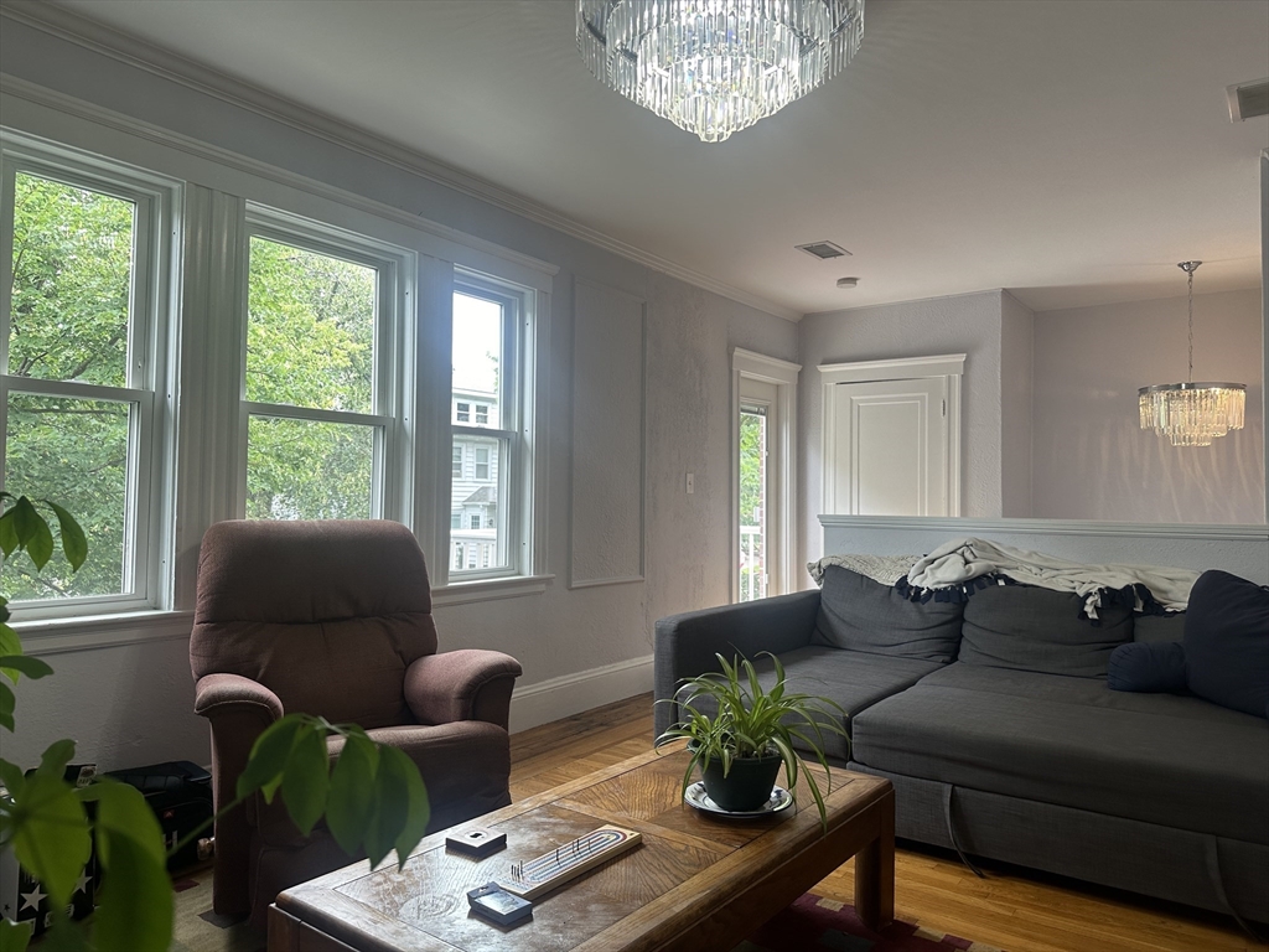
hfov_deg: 71.6
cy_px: 476
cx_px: 634
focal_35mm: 24
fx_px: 880
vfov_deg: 56.8
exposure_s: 1/120
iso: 80
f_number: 1.78
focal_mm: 6.86
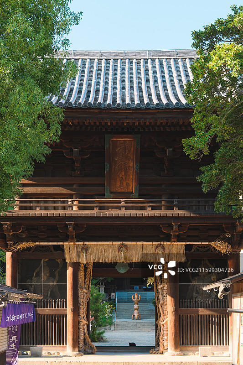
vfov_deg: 36.9
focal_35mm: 54
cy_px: 182
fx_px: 547
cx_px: 122
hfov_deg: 25.0
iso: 500
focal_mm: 36.1
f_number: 4.5
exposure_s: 1/280
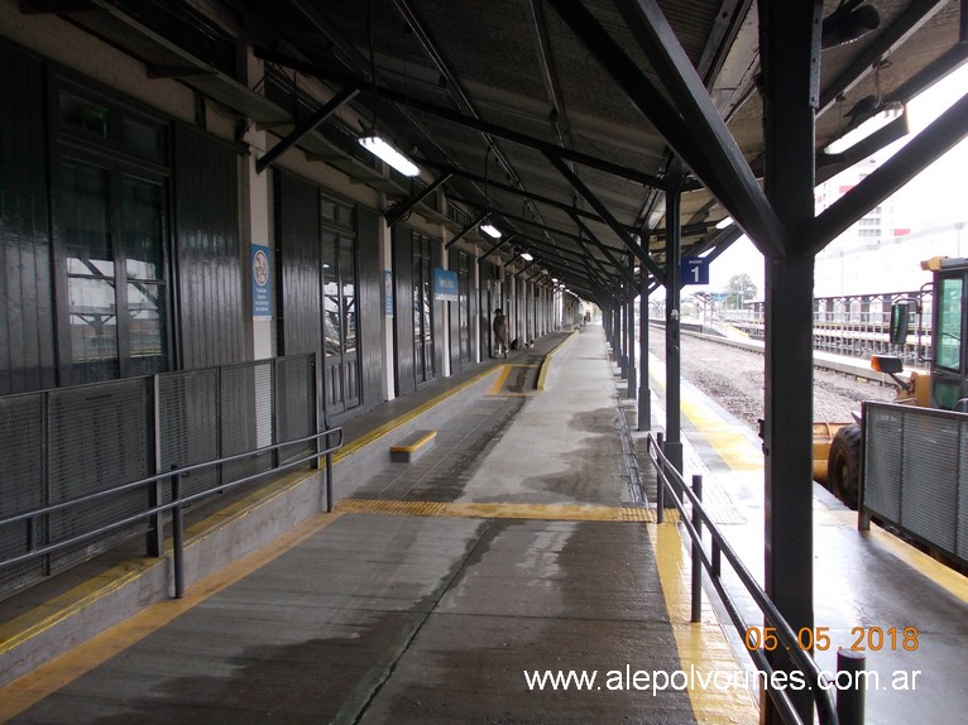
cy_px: 362
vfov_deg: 49.7
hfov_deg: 63.5
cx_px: 484
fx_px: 783
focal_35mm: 28
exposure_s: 1/80
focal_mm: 4
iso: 80
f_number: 2.7
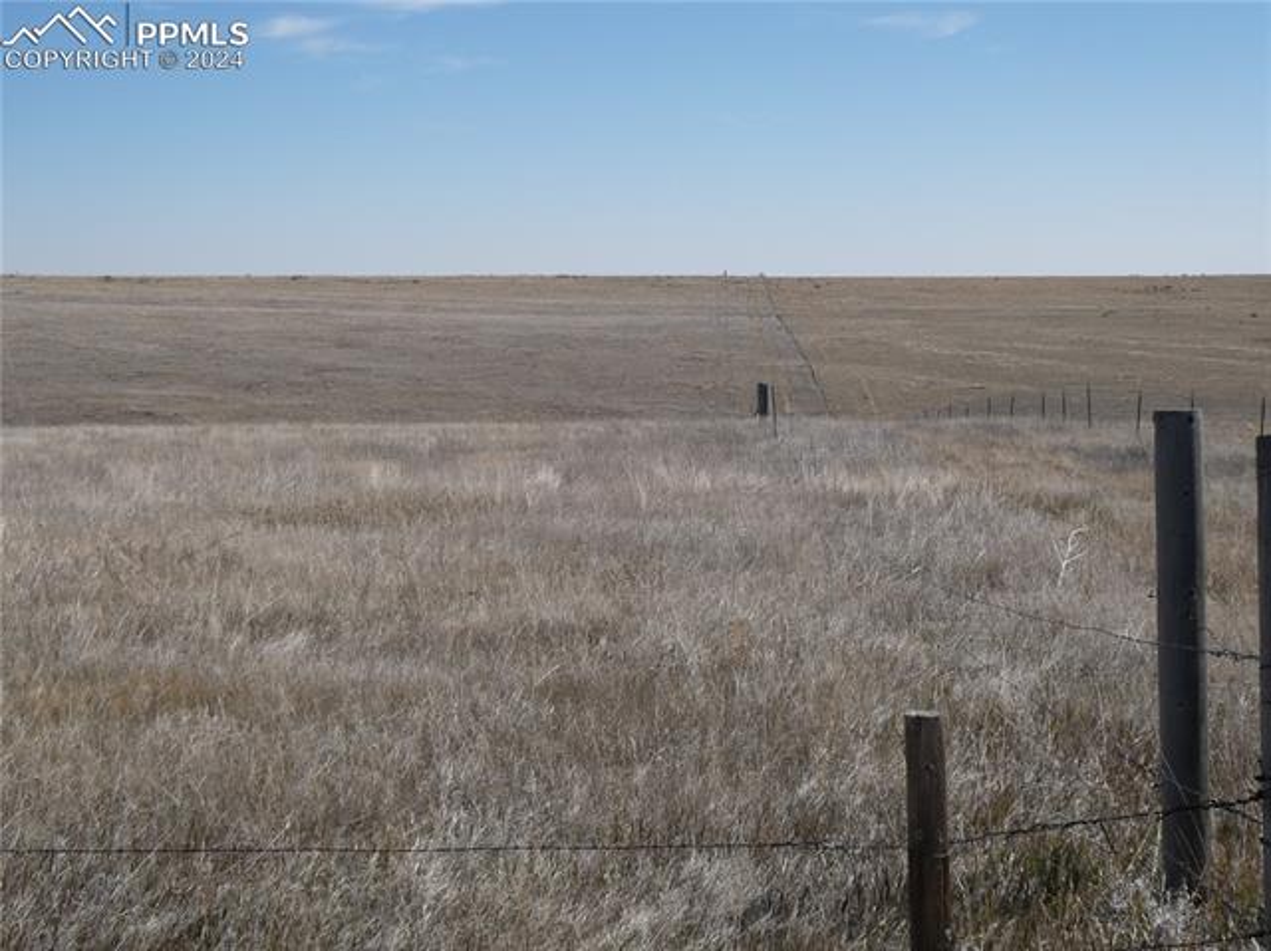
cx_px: 636
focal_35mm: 50
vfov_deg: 29.1
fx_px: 1834
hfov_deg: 38.2
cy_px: 476
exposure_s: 1/1000
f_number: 4.1
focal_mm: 9
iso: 80
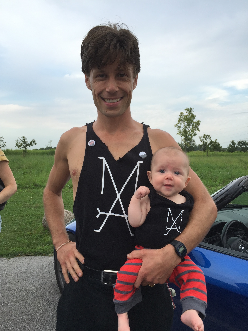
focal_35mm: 29
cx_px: 124
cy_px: 166
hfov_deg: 48.2
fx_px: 277
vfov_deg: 61.7
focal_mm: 4.15
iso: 32
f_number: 2.2
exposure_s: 1/347
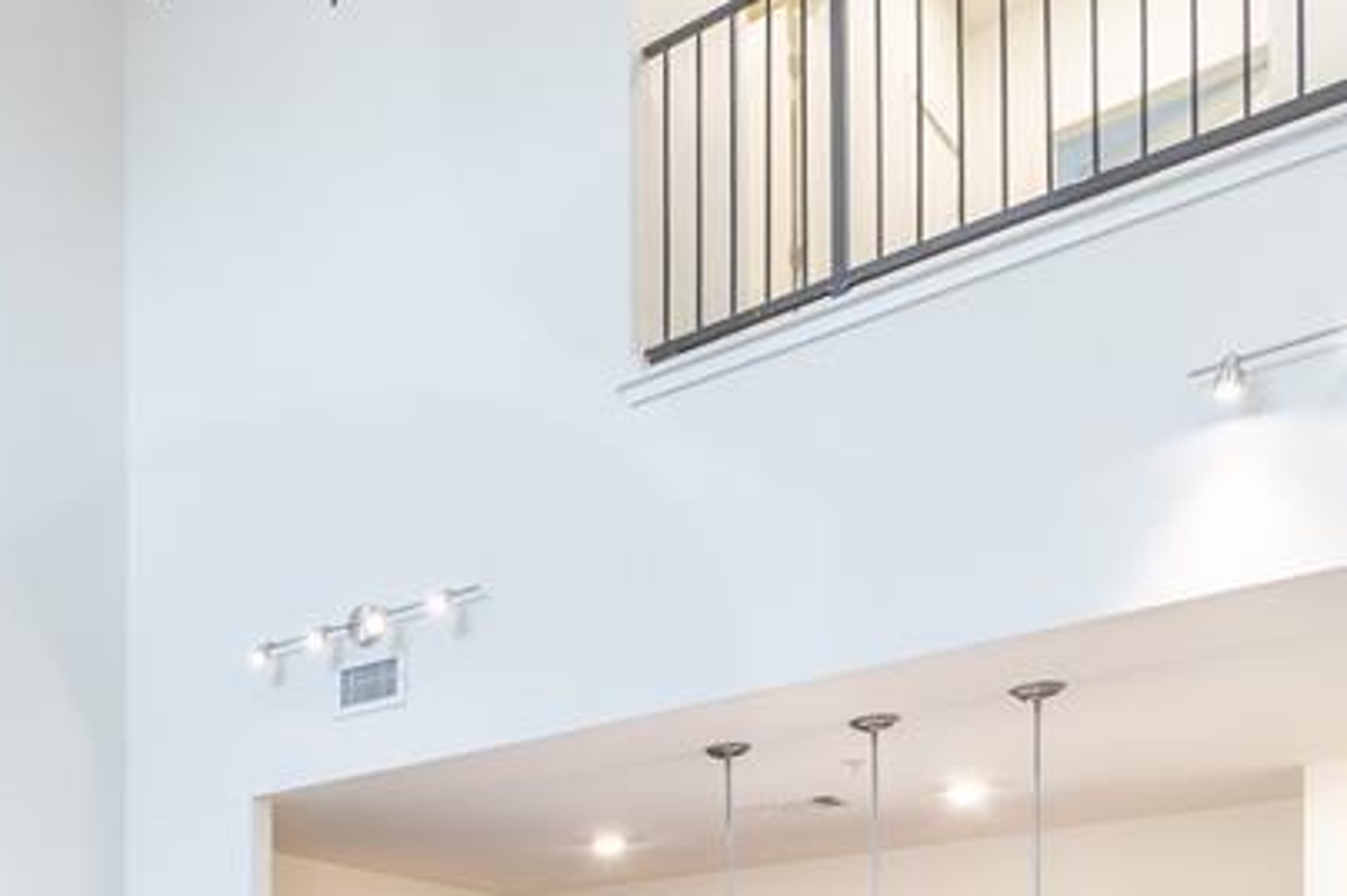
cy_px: 1076
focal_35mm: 38
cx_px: 13
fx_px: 1421
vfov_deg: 29.9
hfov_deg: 43.7
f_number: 8
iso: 100
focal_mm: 10
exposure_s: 1/3
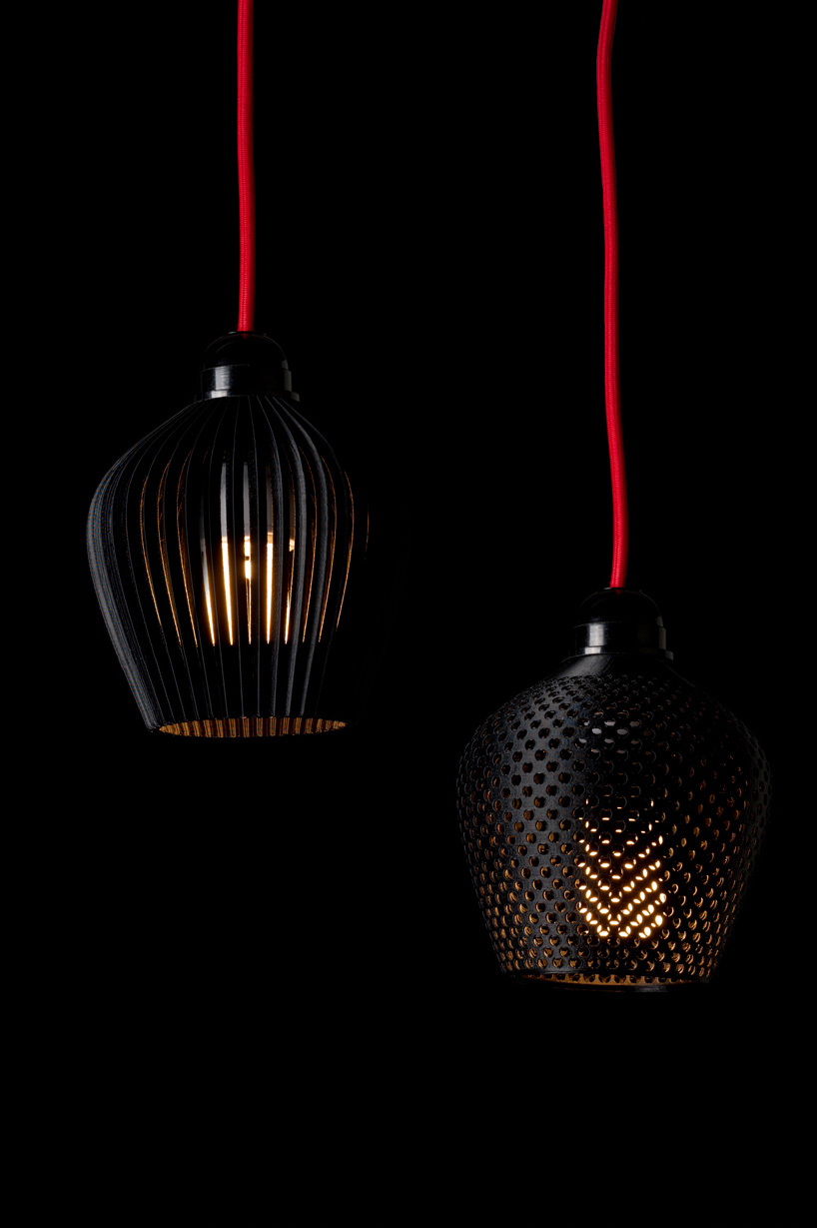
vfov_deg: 23.9
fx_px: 2897
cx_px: 408
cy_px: 614
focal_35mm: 85
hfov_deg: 16.1
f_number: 13
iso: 100
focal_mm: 85
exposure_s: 1/125
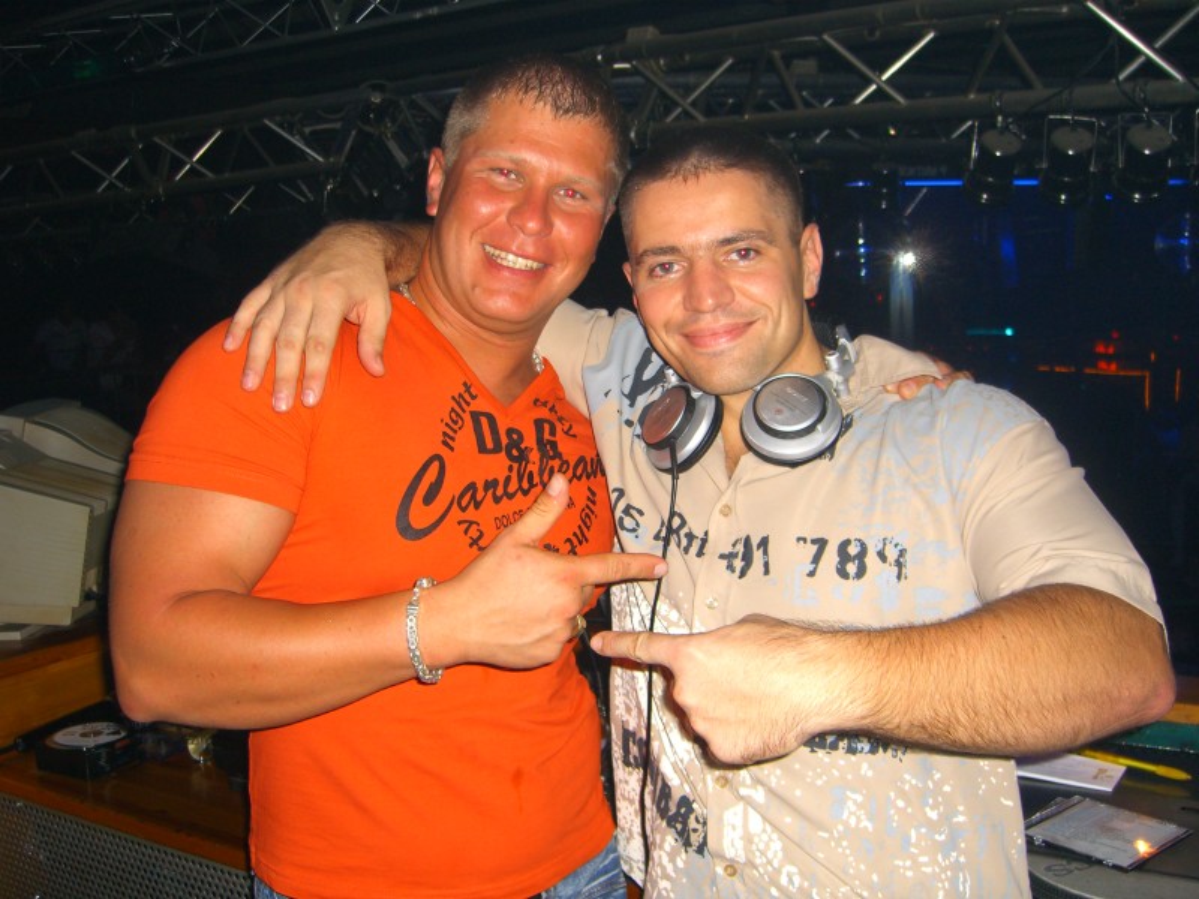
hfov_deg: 49.0
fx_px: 1316
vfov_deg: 37.7
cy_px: 450
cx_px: 600
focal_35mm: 38
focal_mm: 7.9
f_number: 2.8
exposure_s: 1/60
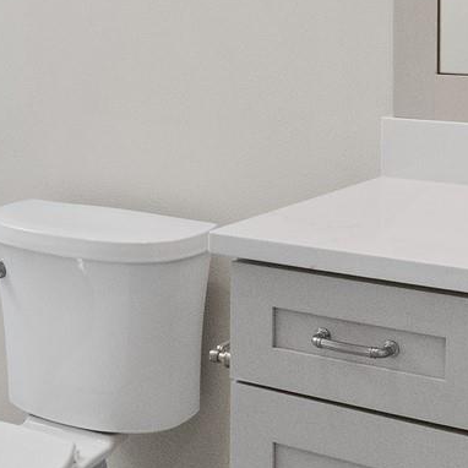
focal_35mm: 74
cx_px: 239
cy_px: -27
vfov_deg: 22.3
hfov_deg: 23.4
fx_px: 1132
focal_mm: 10
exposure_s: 1/60
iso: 3200
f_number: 13
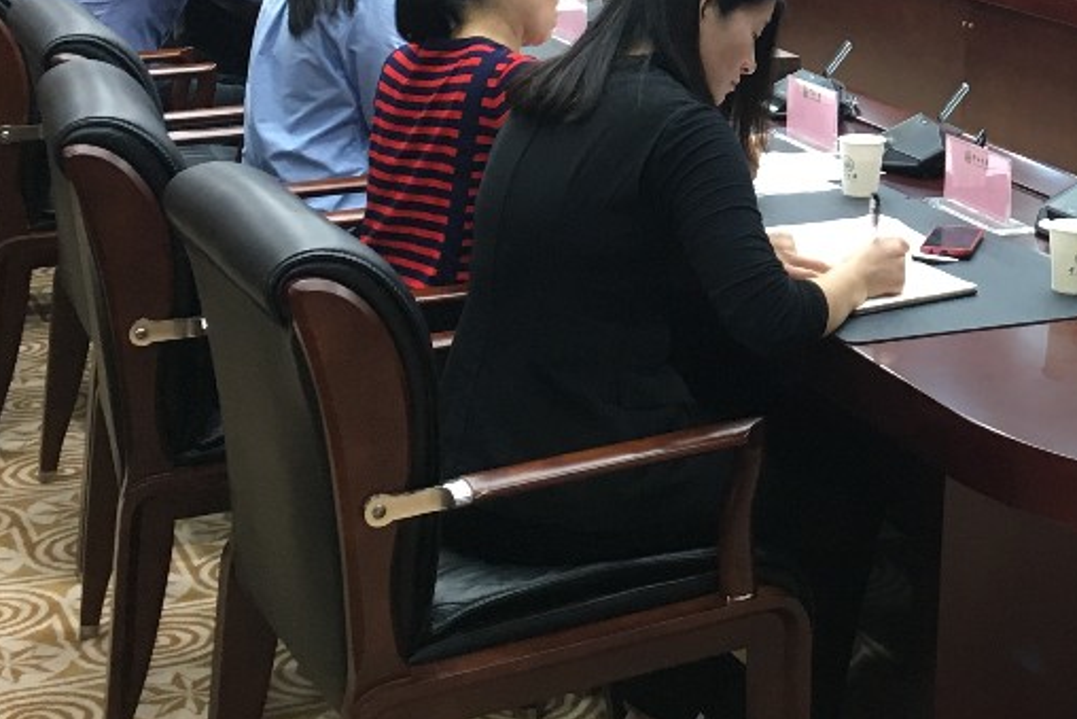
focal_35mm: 76
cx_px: 1107
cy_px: -110
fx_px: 2274
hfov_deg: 25.2
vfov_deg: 17.3
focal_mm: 4.15
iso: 125
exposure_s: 1/33
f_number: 2.2
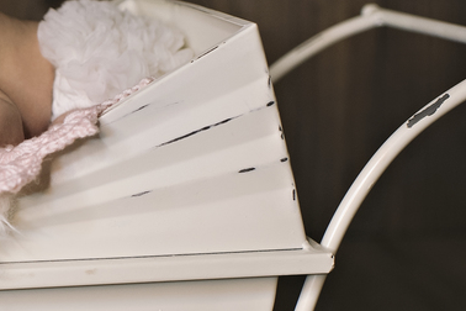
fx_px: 1437
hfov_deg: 17.5
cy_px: 194
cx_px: -101
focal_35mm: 111
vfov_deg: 12.3
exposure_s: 1/200
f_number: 2.5
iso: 500
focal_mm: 35
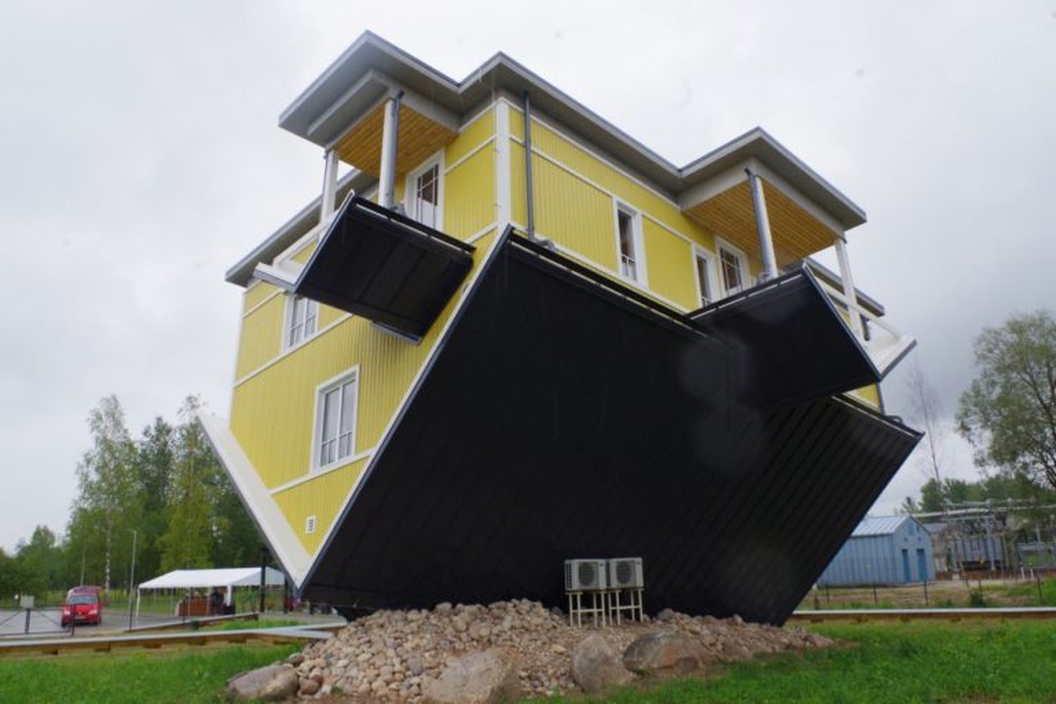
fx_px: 880
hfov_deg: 61.9
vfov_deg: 43.6
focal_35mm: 30
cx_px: 528
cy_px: 352
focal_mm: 20
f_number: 11
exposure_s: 1/100
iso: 400
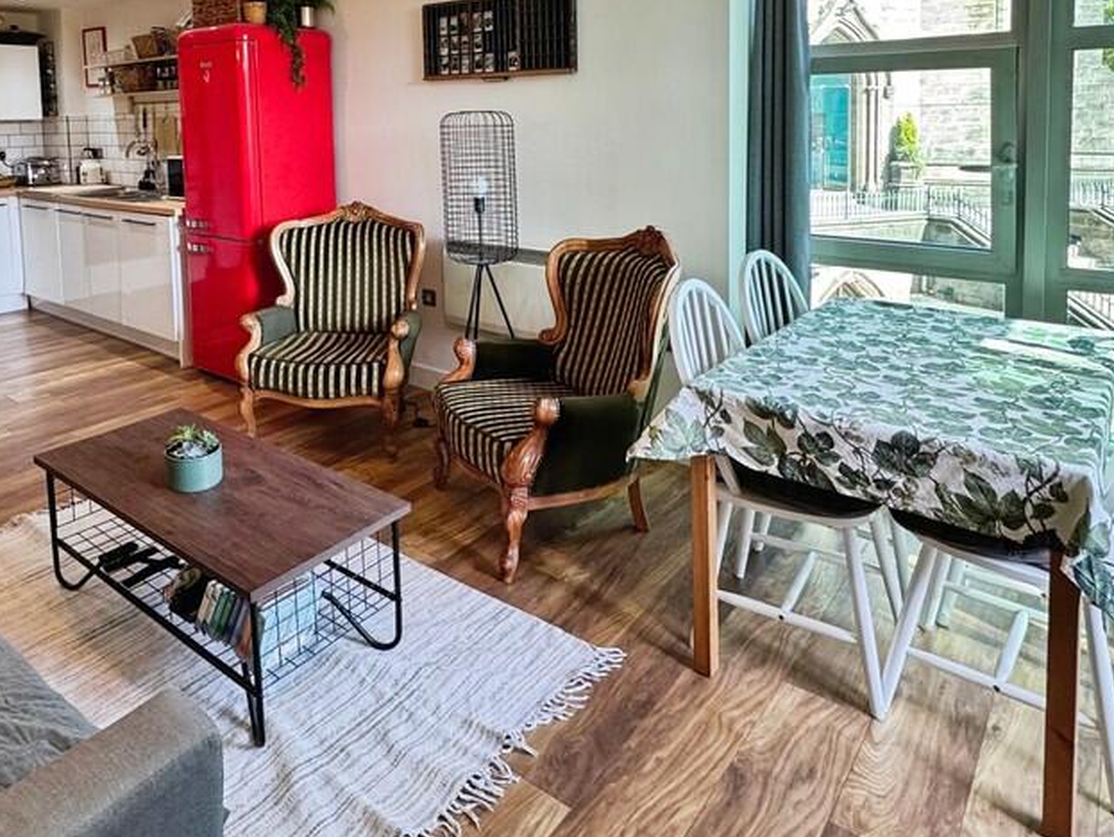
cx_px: 393
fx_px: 741
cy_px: 369
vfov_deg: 58.8
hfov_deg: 72.2
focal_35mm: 23
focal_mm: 2.22
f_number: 2.2
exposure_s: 1/100
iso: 160
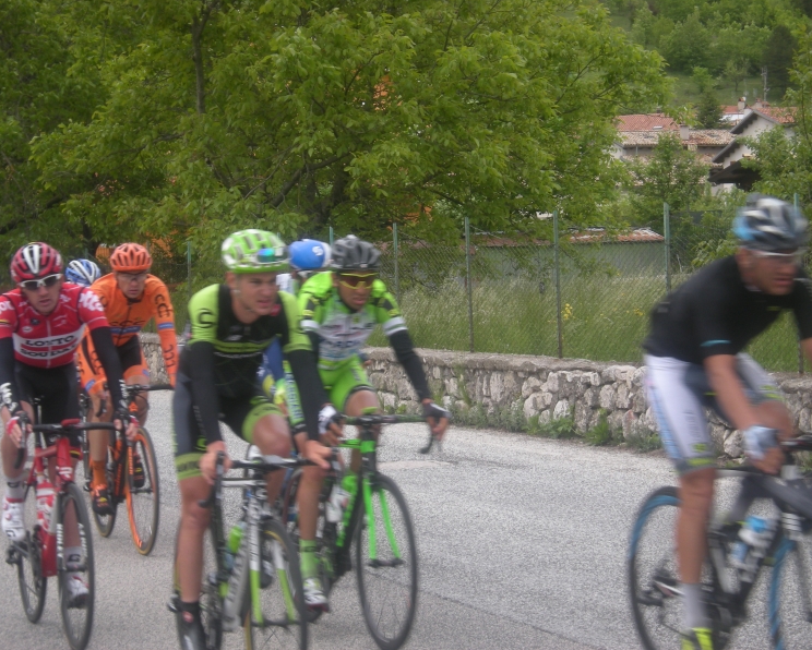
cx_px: 393
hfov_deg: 17.9
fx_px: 2573
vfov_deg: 14.4
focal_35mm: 107
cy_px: 324
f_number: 5.6
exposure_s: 1/159
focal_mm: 17
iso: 64
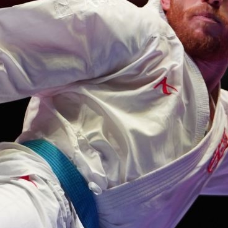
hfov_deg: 2.3
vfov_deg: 2.3
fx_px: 5641
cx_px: 102
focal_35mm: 757
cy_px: 152
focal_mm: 182
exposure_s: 1/1000
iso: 1250
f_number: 2.8
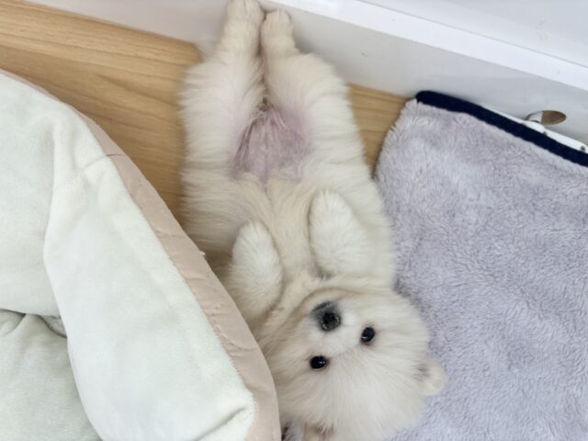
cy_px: 220
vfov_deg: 53.1
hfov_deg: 67.3
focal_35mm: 26
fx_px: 442
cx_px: 294
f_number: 1.6
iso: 40
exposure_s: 1/100
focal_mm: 5.96
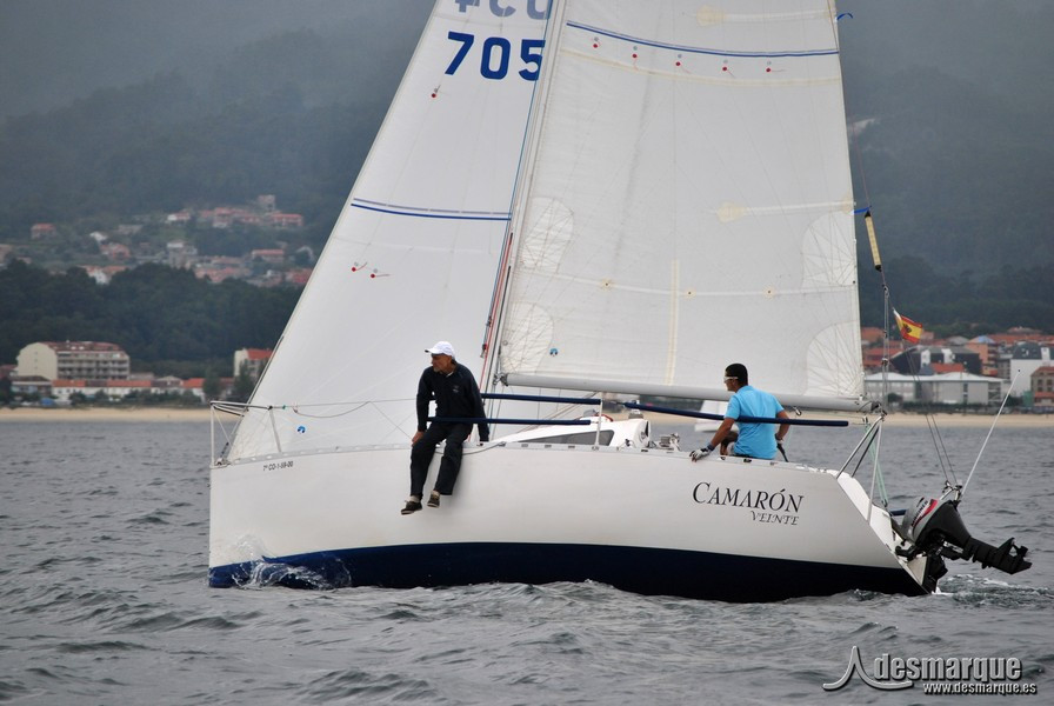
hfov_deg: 7.8
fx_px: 7695
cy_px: 353
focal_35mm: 262
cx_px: 527
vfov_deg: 5.3
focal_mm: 175
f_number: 5.3
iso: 200
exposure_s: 1/500
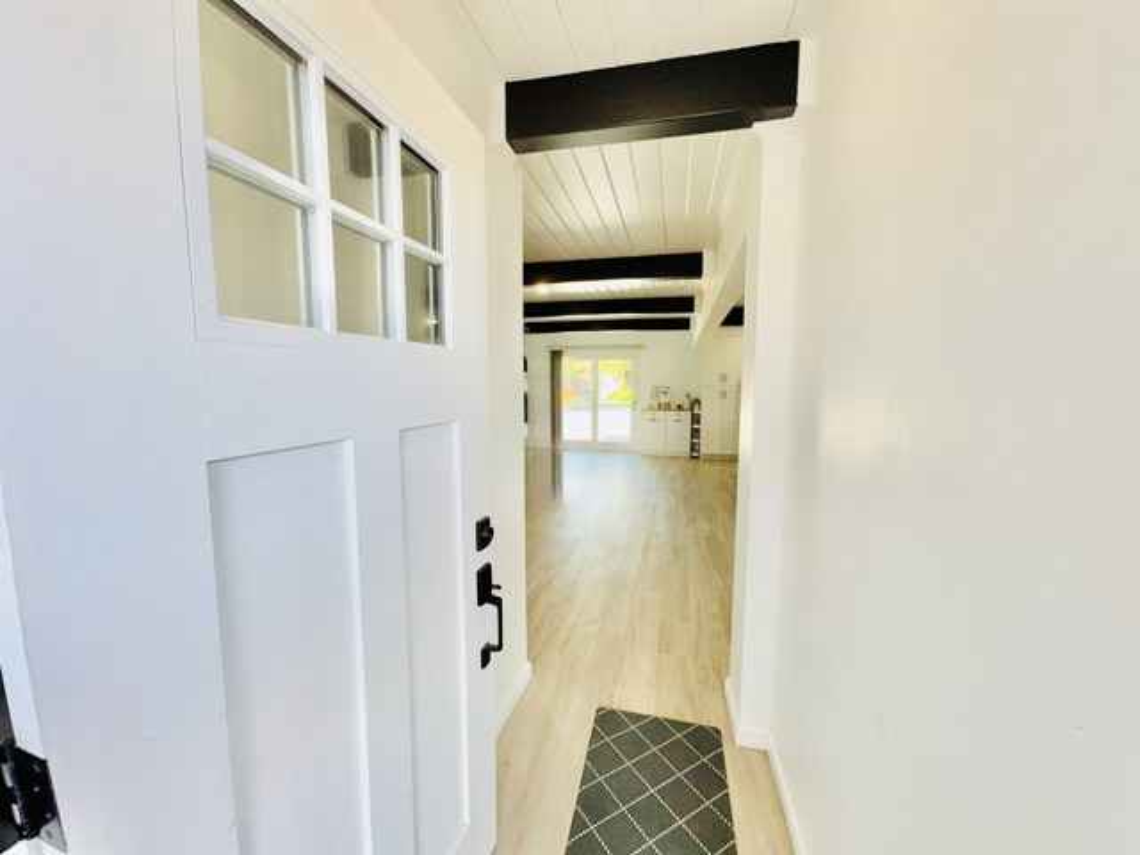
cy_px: 428
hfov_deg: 102.1
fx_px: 461
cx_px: 570
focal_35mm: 14
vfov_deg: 85.7
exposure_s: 1/120
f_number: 2.2
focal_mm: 2.22
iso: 80
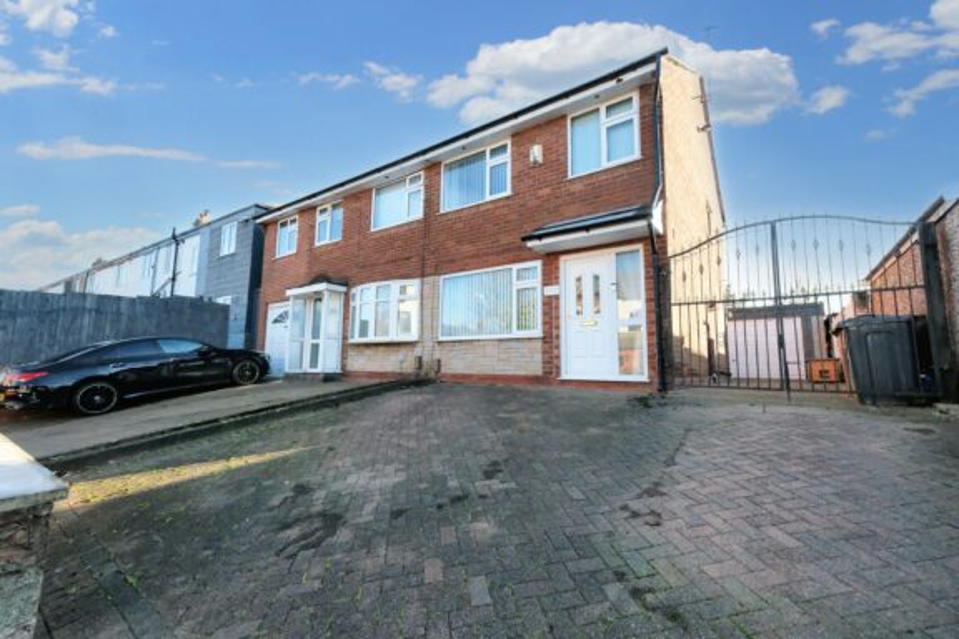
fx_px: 400
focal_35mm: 15
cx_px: 480
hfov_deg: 100.4
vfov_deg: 77.3
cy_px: 320
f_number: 5.6
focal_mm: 10
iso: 4000
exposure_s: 1/4400
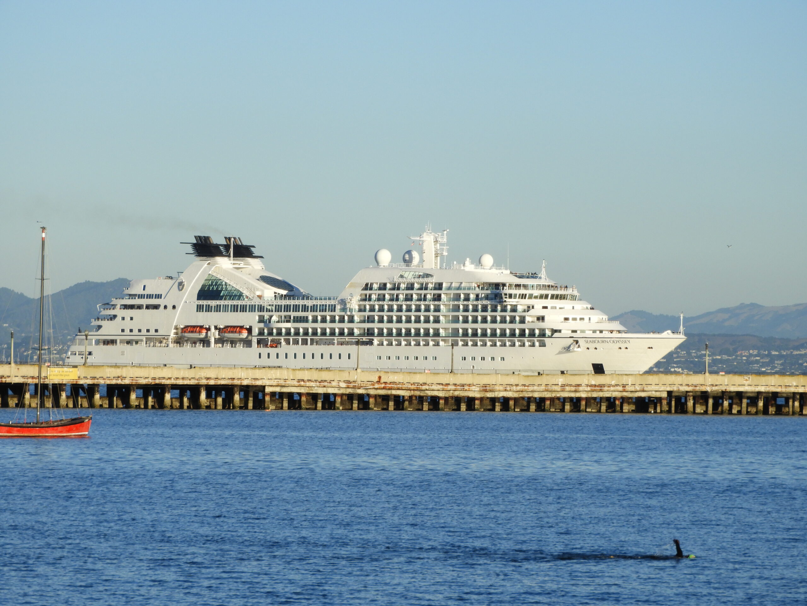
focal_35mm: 200
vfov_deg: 7.4
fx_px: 4663
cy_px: 303
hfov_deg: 9.9
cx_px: 404
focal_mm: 35.8
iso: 100
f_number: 5.3
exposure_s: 1/640
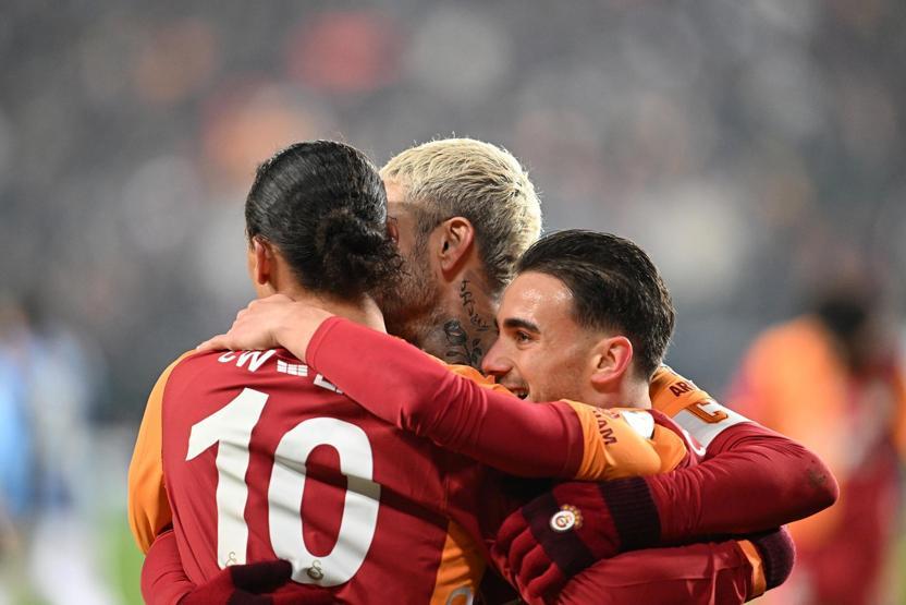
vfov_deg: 3.4
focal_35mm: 400
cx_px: 453
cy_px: 302
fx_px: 10068
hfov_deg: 5.2
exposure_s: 1/1000
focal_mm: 400
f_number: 2.8
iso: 3600
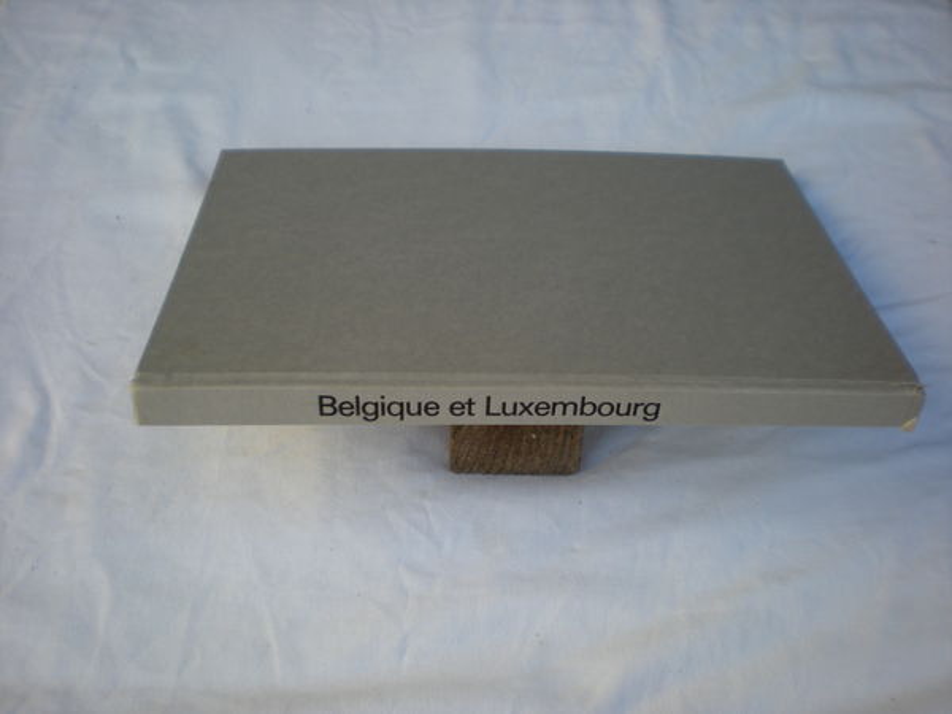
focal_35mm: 38
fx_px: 1045
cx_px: 476
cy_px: 357
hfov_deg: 49.0
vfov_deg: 37.7
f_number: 3.1
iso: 64
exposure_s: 1/168
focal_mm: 6.3
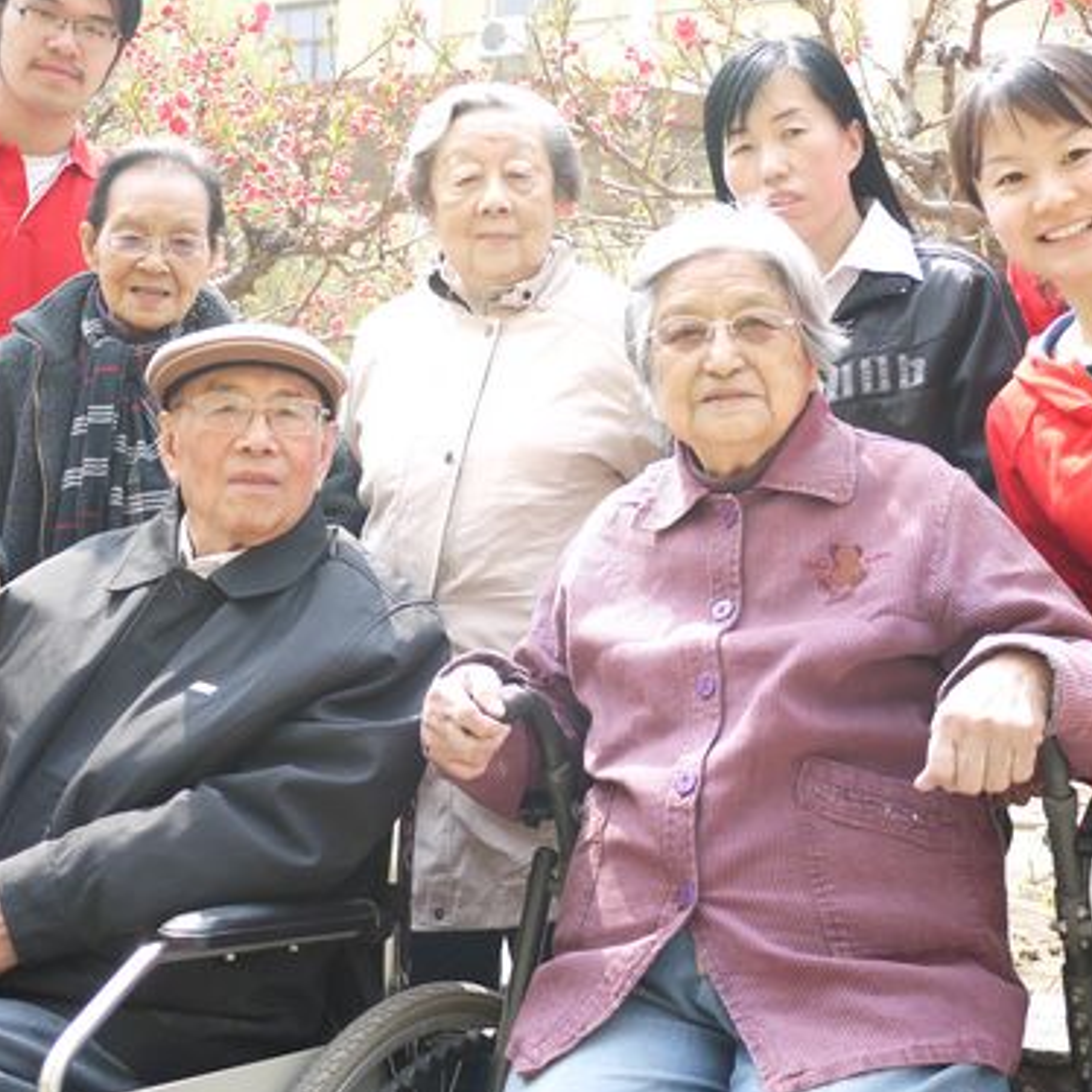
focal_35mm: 53
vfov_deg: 31.6
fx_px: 1892
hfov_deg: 32.2
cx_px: 601
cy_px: 260
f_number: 2.5
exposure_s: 1/250
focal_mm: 14
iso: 100
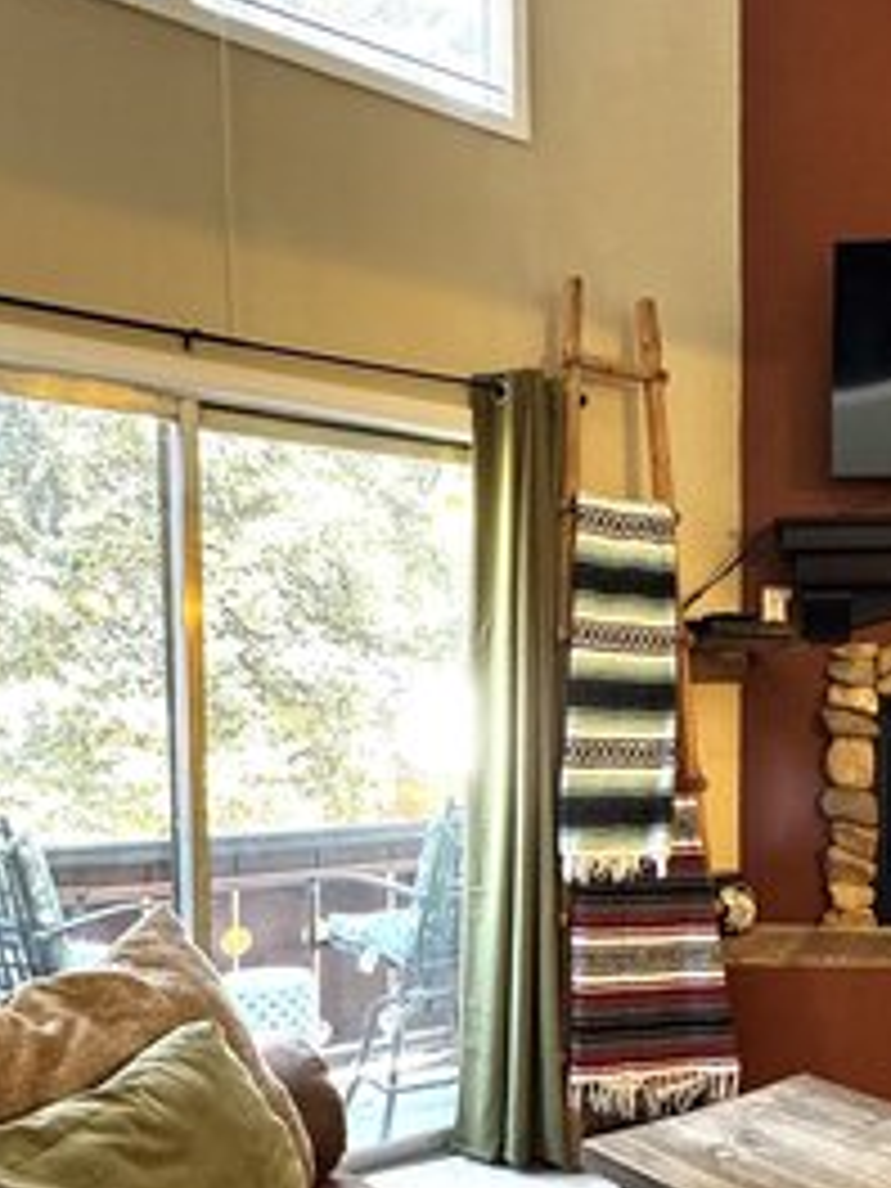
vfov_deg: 53.1
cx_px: 634
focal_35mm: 34
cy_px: 770
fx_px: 1167
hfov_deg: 40.9
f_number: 2.2
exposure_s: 1/60
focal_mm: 2.22
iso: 400
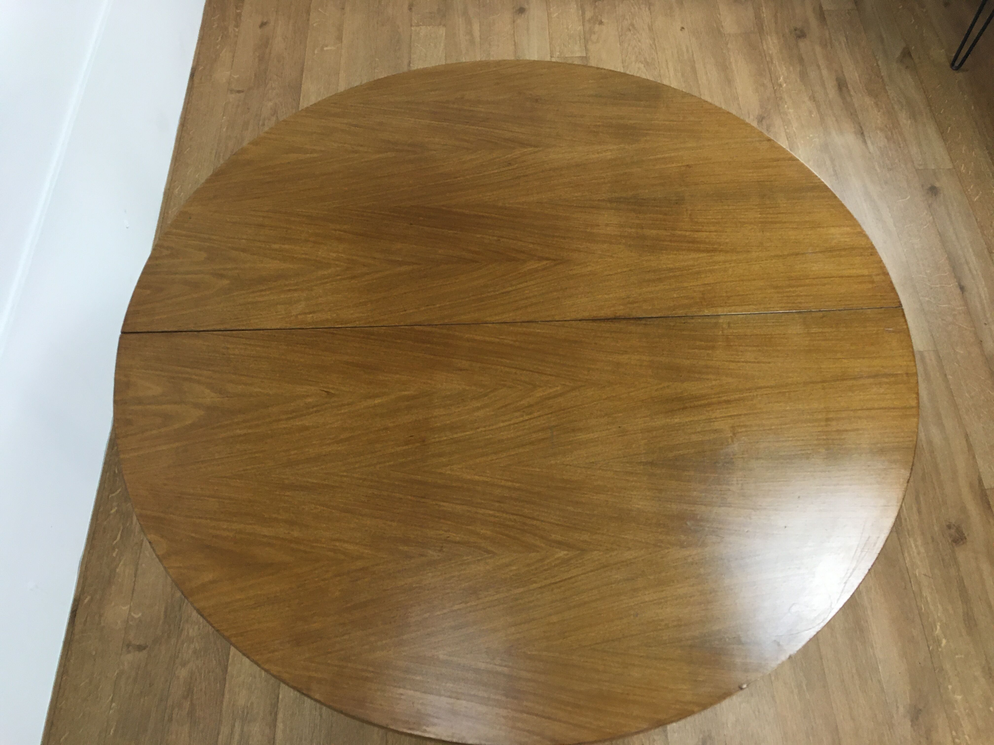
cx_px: 497
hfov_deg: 61.7
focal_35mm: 29
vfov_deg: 48.2
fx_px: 833
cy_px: 372
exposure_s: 1/33
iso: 50
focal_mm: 4.15
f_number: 2.2
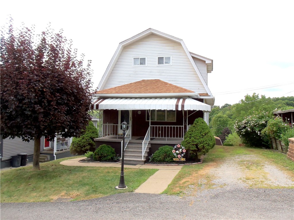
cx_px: 147
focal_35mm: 28
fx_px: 238
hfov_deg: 63.4
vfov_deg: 49.7
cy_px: 110
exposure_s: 1/400
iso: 64
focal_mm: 5.1
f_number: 3.3
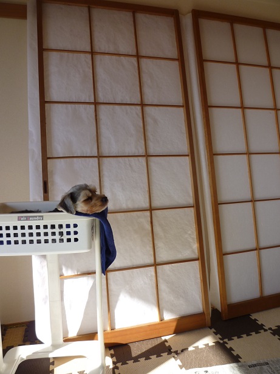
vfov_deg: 69.4
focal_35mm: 25
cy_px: 187
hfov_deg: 54.9
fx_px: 270
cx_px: 140
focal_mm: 4.5
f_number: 4
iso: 80
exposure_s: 1/100
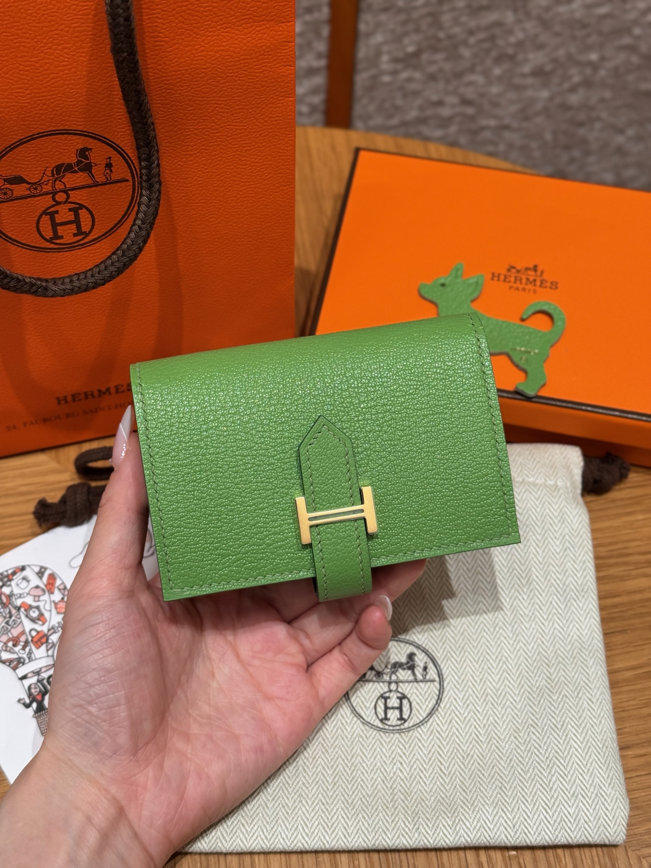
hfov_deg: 30.3
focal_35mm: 48
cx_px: 326
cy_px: 434
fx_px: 1204
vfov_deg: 39.7
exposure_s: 1/121
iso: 80
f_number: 1.78
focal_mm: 6.76
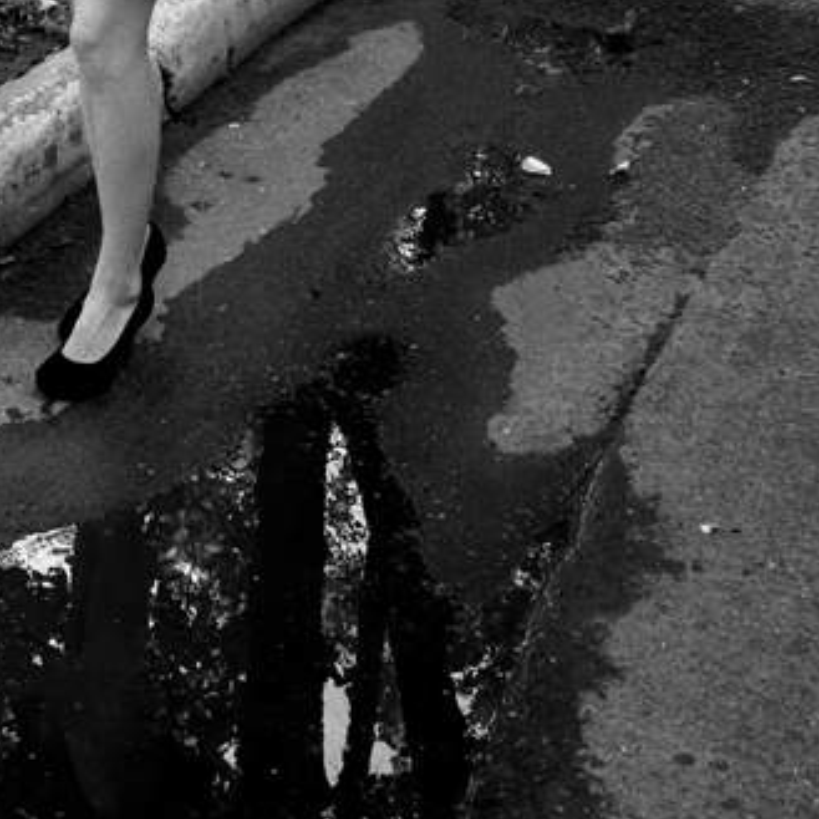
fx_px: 2409
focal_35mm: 90
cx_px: 126
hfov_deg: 19.0
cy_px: -174
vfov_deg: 18.3
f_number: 10
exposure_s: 1/200
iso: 400
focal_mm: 29
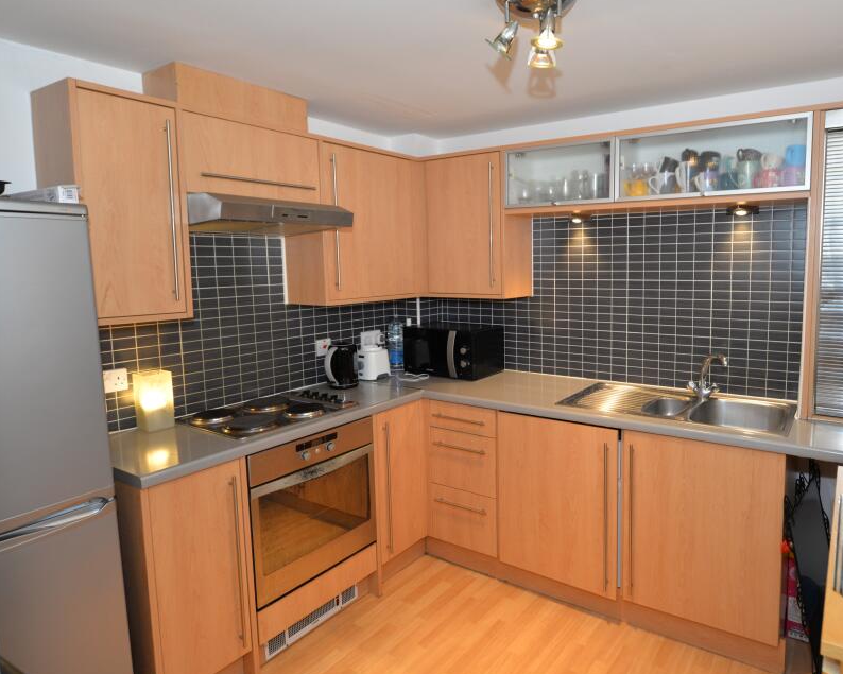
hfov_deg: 71.5
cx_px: 522
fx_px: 574
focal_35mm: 23
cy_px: 322
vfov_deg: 60.8
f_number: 4
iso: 800
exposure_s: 1/60
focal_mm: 19
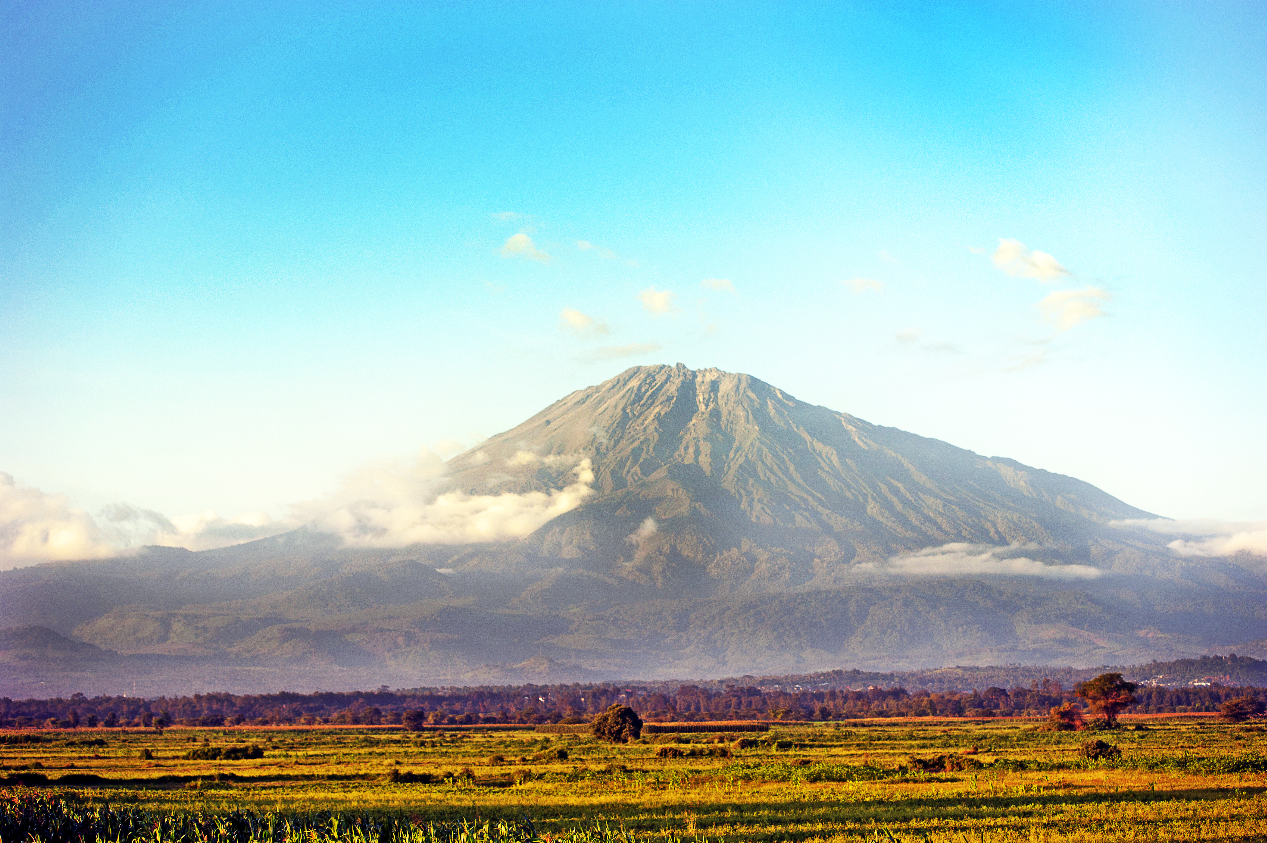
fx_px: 2462
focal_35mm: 70
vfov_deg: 19.4
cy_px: 422
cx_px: 634
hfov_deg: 28.9
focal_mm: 70
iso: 200
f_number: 4
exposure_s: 1/500
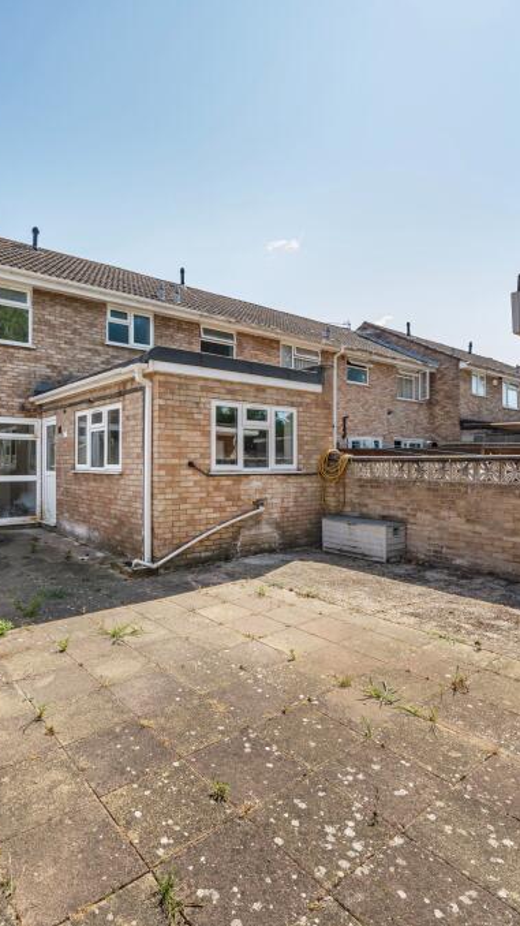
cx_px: 198
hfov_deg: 57.7
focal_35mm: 19
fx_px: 466
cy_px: 462
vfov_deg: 89.6
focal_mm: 12
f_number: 8
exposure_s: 1/250
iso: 400
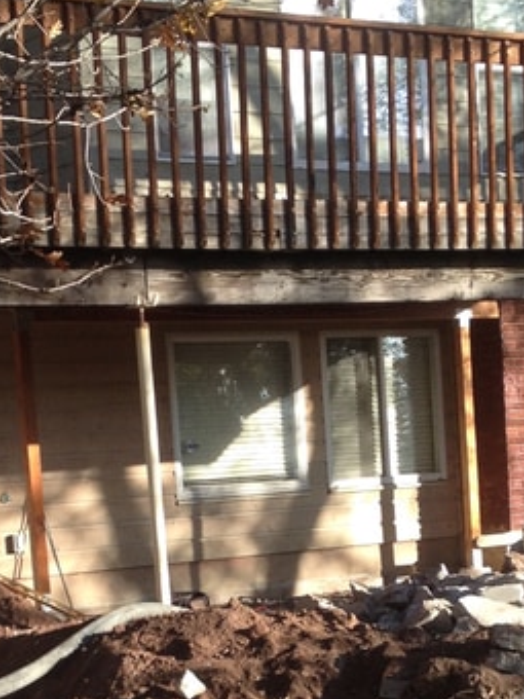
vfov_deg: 18.8
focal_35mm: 103
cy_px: 619
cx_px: 288
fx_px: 2079
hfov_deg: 14.4
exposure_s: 1/460
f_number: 2.4
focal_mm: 4.28
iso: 50
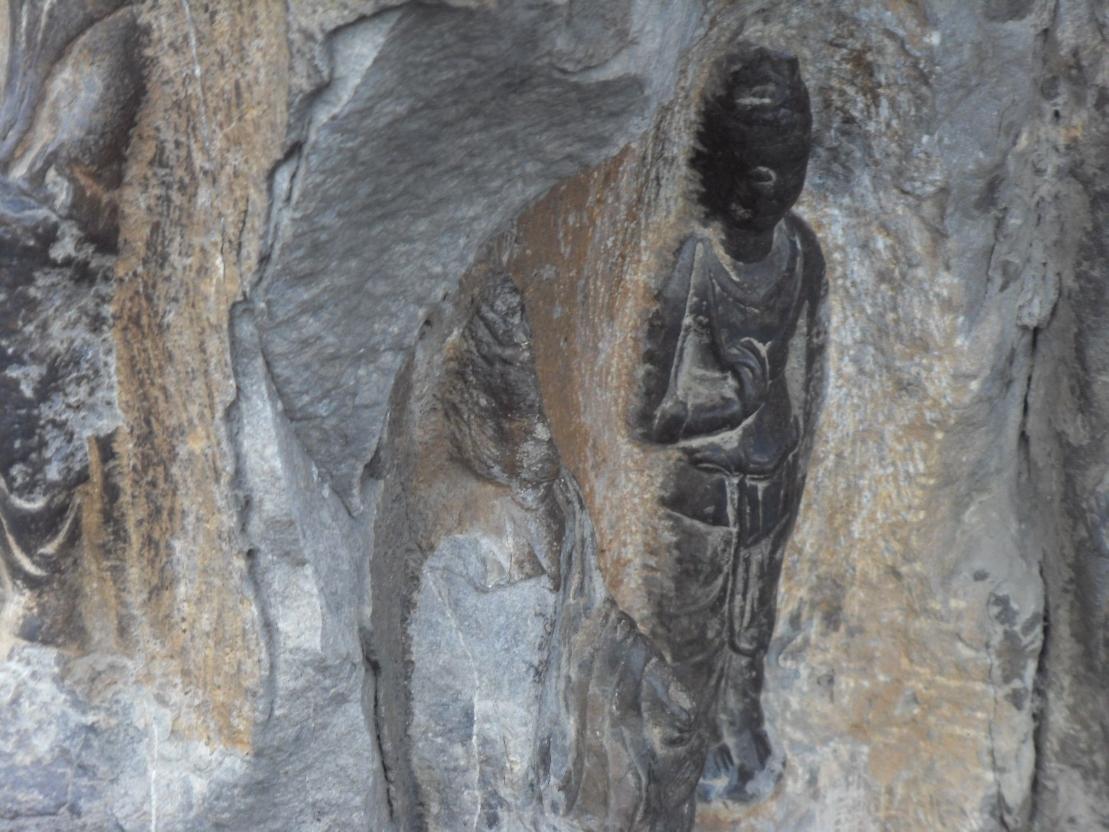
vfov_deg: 12.7
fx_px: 3748
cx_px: 554
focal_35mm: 117
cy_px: 416
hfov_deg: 16.8
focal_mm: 19.8
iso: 200
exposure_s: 1/45
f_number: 4.5
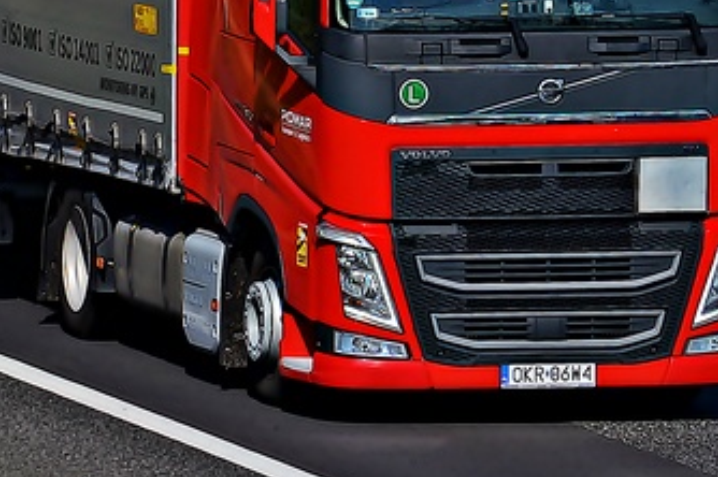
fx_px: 12154
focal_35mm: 610
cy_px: 6
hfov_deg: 3.4
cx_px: 236
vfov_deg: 2.2
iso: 200
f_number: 8
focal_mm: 170
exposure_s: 1/800
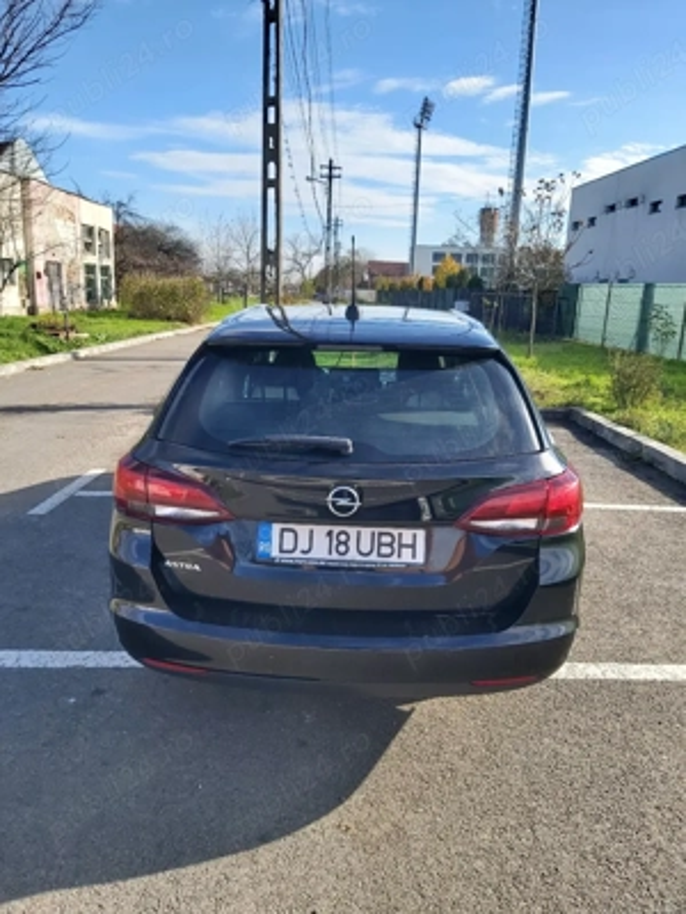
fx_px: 687
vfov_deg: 67.3
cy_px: 457
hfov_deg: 53.1
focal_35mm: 26
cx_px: 343
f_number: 1.7
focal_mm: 3.92
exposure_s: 1/1250
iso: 64
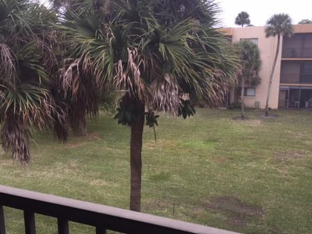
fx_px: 324
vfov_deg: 39.6
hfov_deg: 51.3
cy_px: 111
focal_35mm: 36
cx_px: 151
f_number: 2.2
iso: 32
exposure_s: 1/120
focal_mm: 4.15
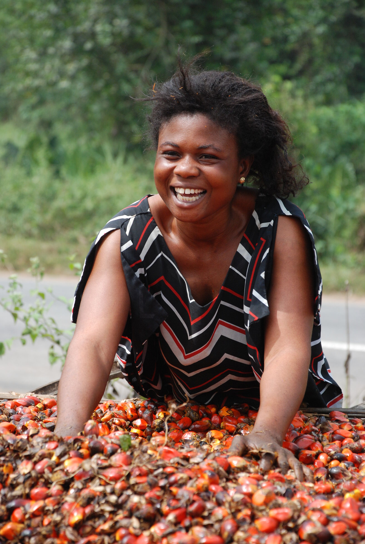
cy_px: 272
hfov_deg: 10.2
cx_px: 182
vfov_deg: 15.2
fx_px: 2047
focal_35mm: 135
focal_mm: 90
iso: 400
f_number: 5.6
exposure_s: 1/500
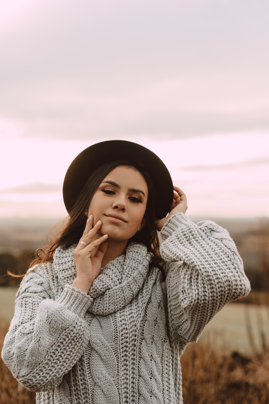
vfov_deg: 27.0
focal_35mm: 75
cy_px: 202
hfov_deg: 18.2
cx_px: 134
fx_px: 841
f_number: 2.5
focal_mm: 50
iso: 100
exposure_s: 1/320
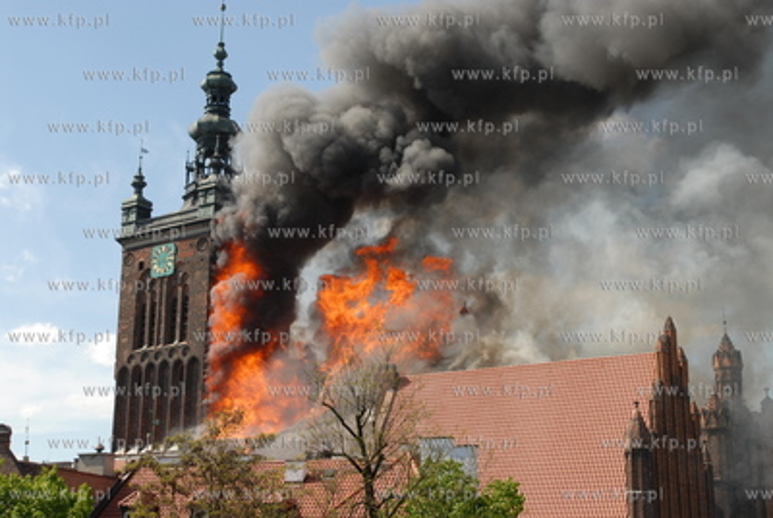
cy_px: 259
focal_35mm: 52
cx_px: 386
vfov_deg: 25.8
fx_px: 1129
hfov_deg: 37.8
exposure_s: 1/320
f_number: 6.3
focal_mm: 35
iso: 100
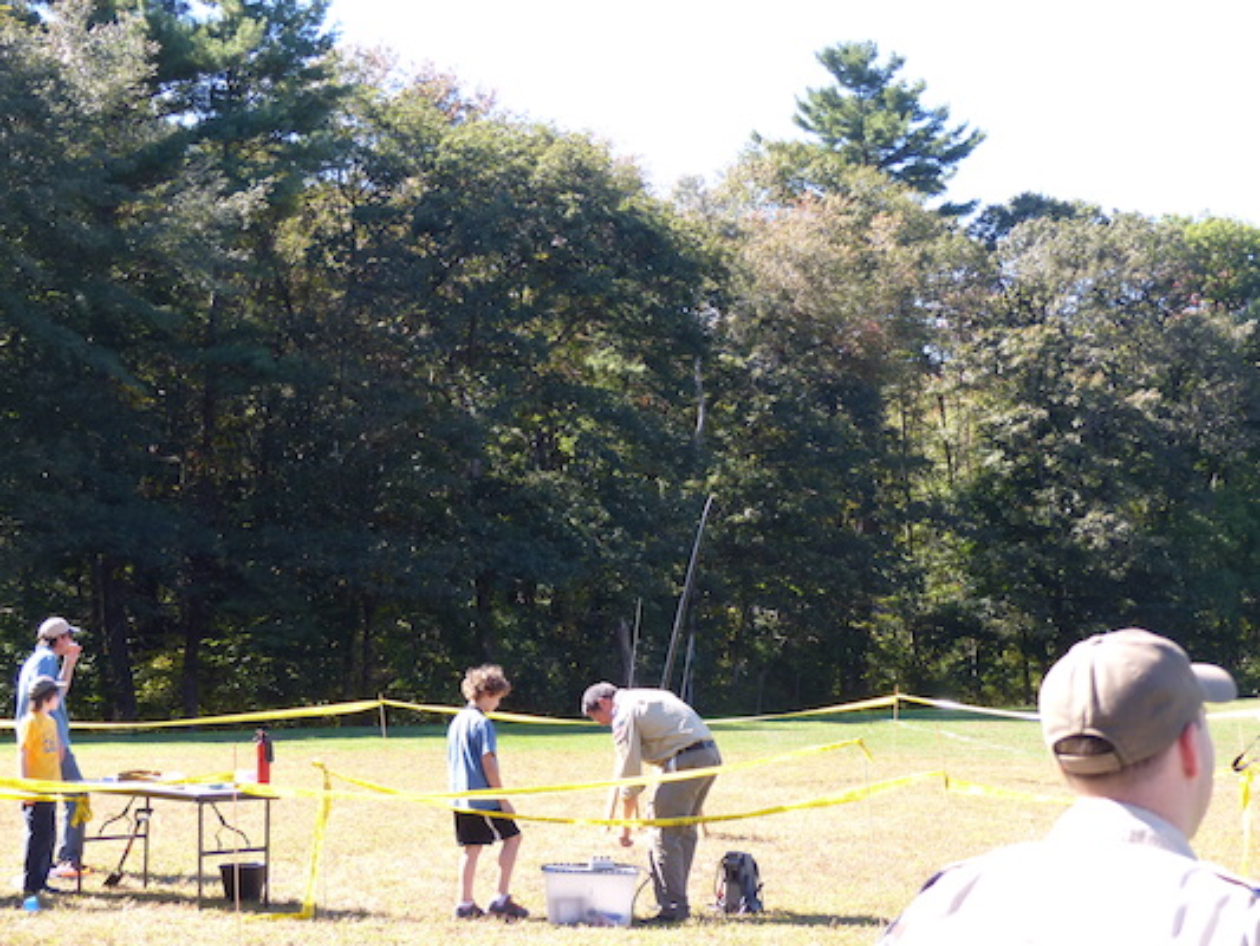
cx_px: 630
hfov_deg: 29.4
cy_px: 473
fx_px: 2403
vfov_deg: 22.3
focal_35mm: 66
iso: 160
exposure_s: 1/500
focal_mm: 11.9
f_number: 2.8
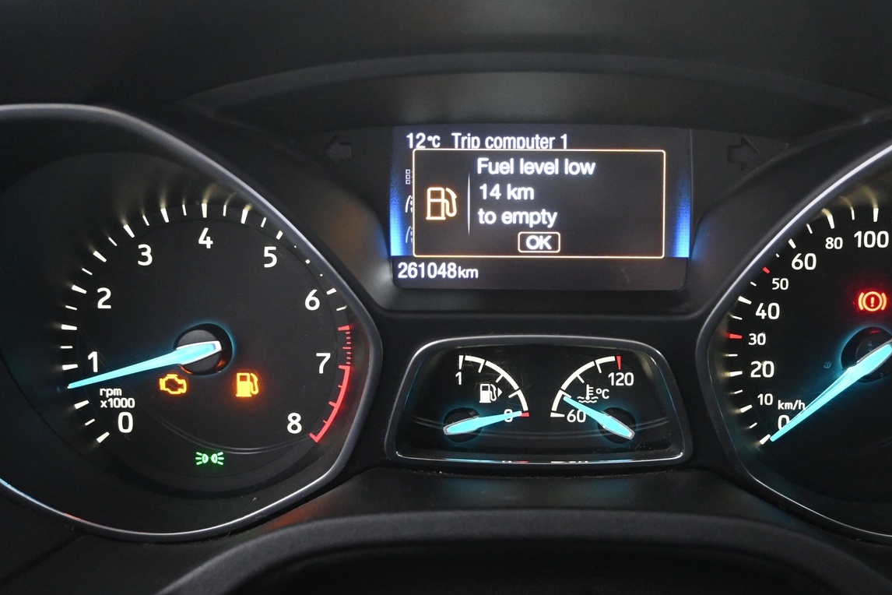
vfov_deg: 32.4
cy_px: 320
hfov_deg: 46.6
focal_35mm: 41
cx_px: 556
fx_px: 1025
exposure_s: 1/20
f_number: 3.8
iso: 3200
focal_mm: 19.5
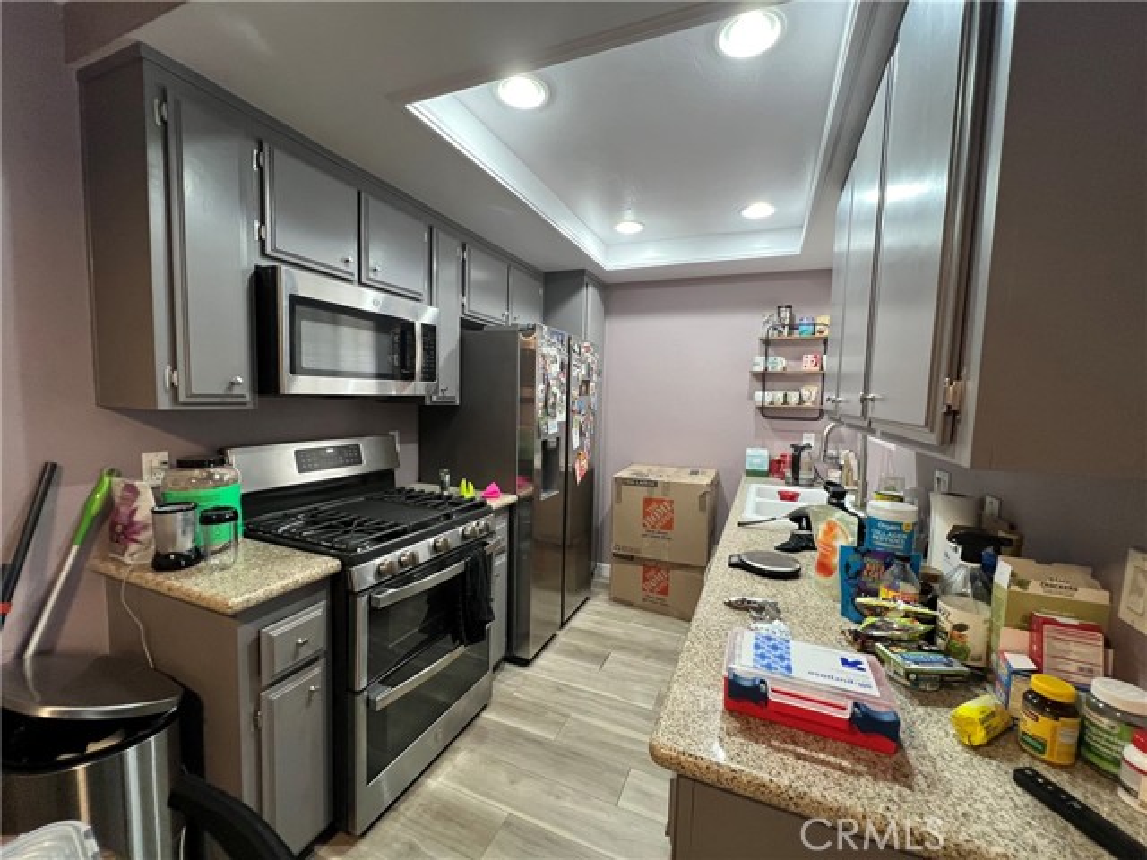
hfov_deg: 106.2
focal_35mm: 13
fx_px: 431
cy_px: 430
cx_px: 574
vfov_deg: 89.9
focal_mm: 1.57
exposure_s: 1/60
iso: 320
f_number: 1.8
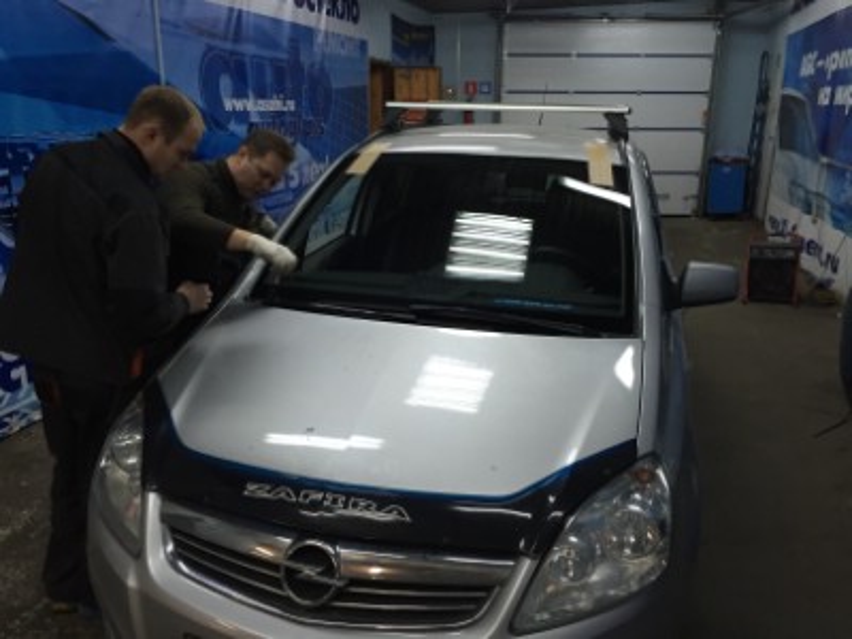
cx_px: 426
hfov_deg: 61.7
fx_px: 714
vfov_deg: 48.2
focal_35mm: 29
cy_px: 320
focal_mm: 4.15
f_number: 2.2
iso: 64
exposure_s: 1/33
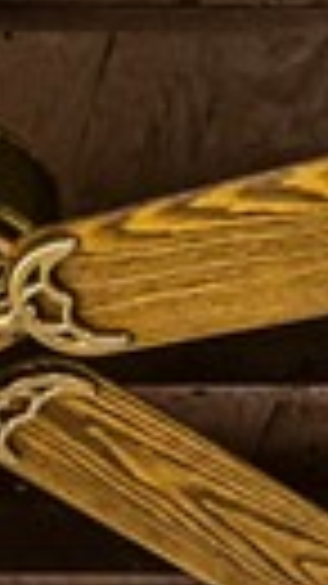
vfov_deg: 13.7
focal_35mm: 123
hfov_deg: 9.7
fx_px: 1904
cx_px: -79
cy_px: 1298
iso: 200
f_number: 8
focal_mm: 14
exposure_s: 1/20
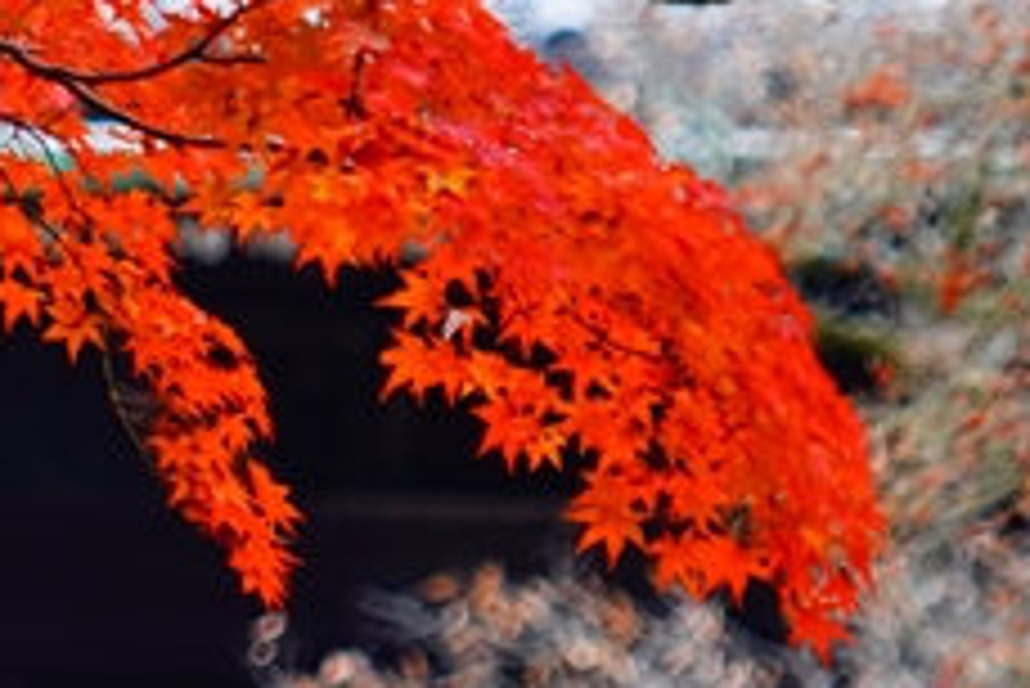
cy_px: -34
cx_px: -688
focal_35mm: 964
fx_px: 27597
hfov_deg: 2.1
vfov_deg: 1.4
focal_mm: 184
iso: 400
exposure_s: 1/350
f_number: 5.6
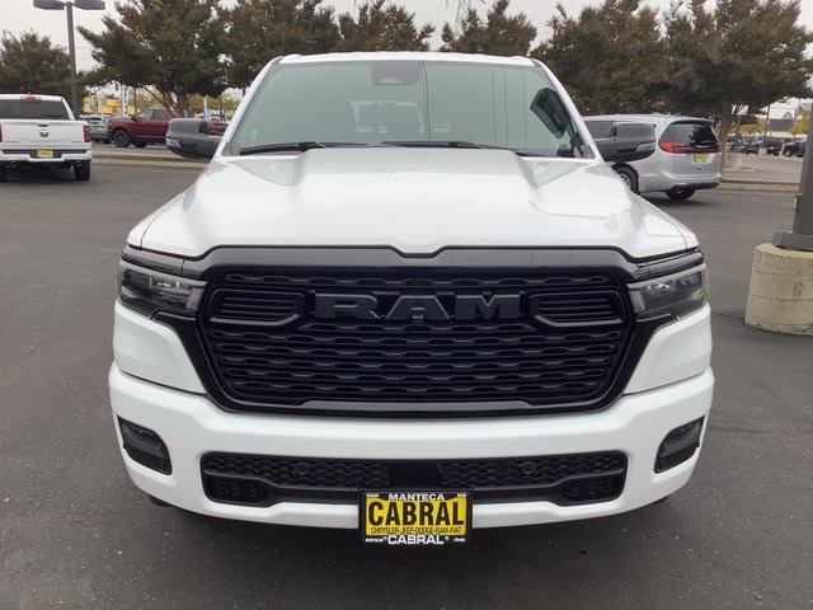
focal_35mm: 31
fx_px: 728
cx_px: 406
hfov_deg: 58.4
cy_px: 305
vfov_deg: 45.4
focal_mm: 3.3
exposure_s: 1/274
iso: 25
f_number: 2.4
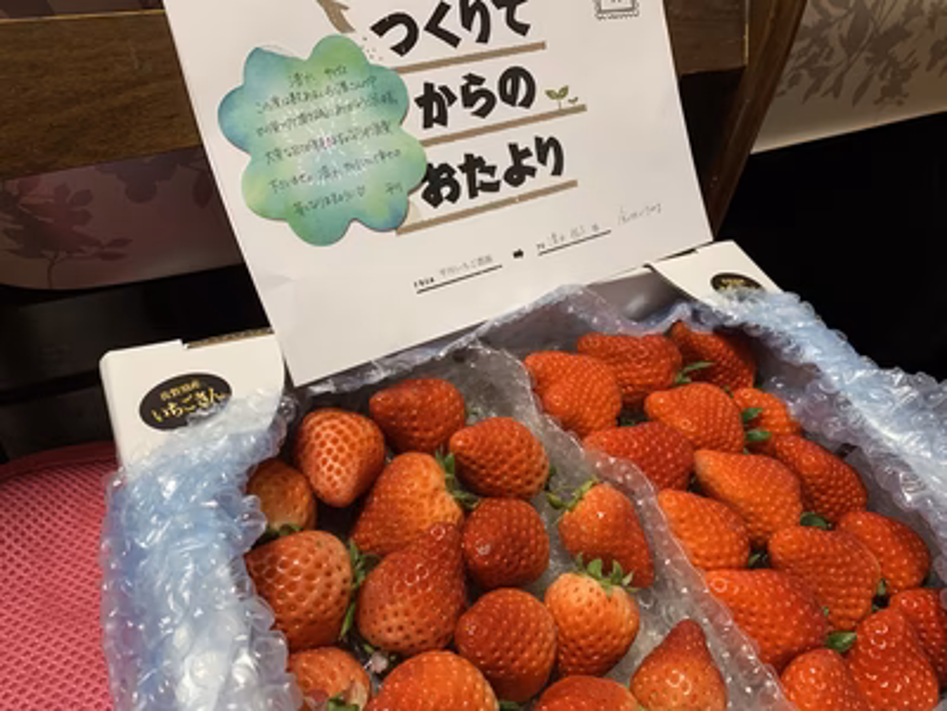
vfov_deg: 53.1
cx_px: 474
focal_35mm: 26
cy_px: 356
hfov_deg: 67.3
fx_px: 711
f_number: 1.8
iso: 160
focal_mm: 4.25
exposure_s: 1/57
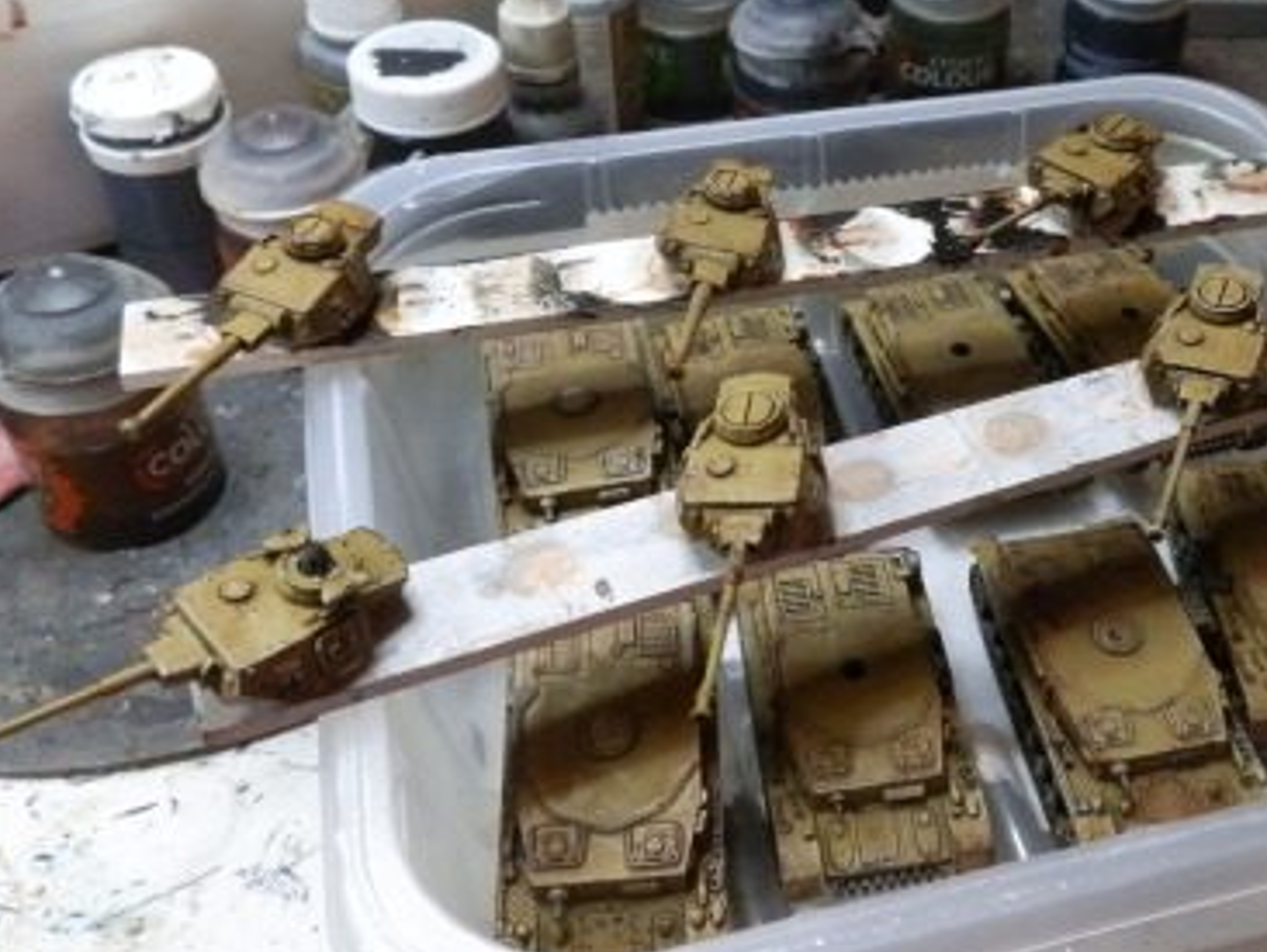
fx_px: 1502
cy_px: 395
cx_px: 886
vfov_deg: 35.1
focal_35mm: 41
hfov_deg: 44.8
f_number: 3.1
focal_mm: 5
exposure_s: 1/125
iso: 400
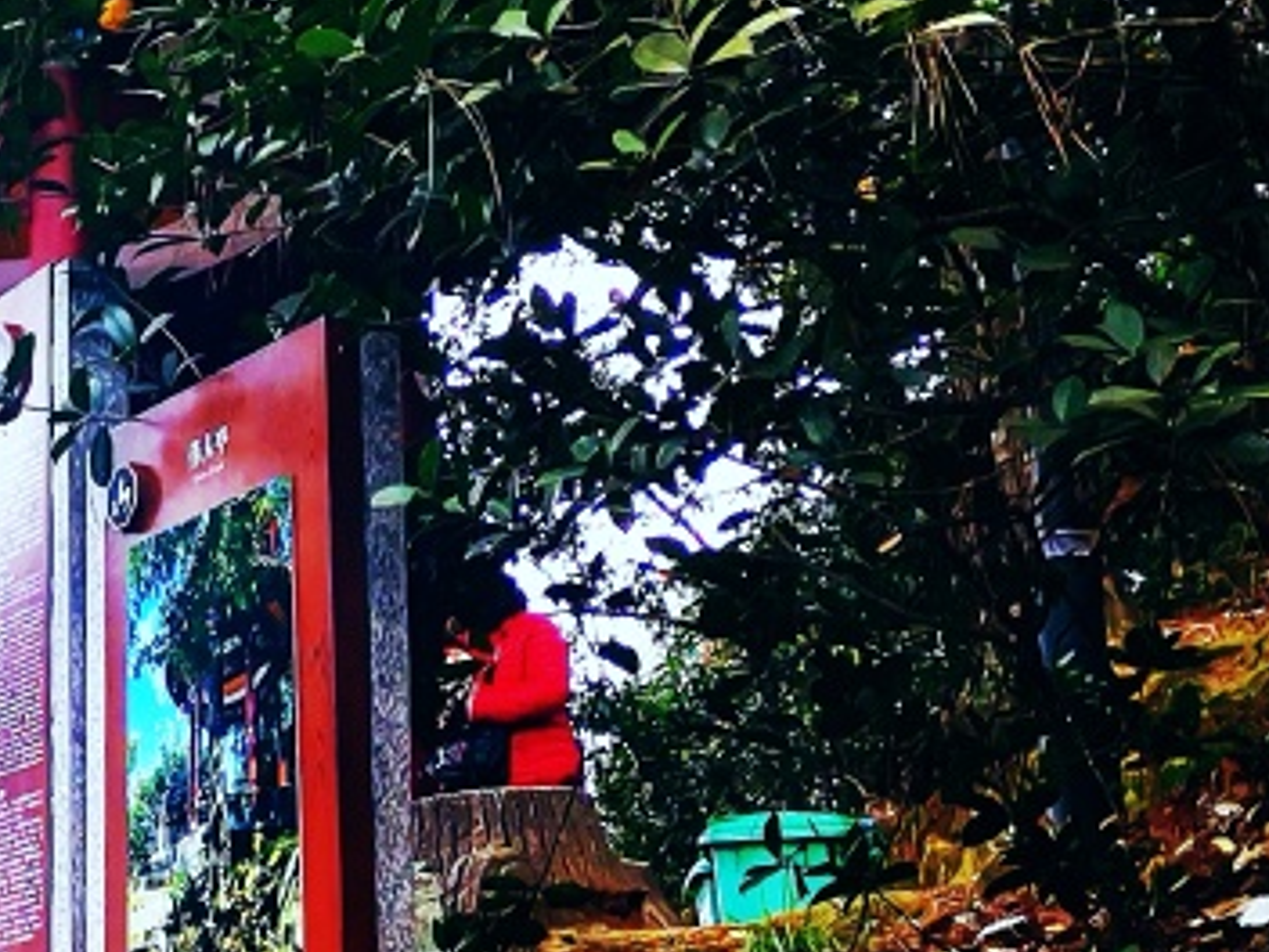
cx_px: -314
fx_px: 3373
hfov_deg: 19.8
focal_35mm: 92
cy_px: 389
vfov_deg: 16.1
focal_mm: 4.75
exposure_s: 1/100
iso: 50
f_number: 1.8
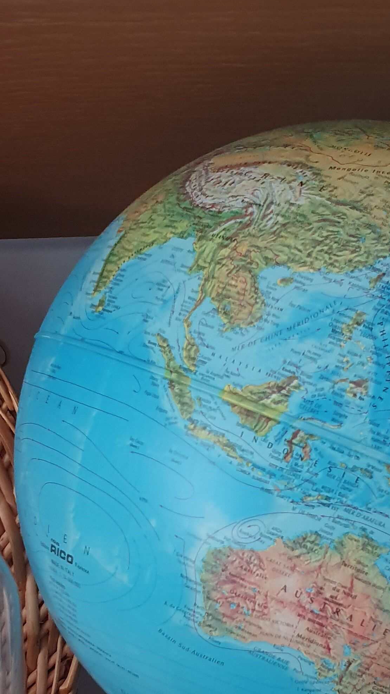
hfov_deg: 20.7
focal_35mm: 58
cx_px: 171
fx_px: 1066
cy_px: 514
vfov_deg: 35.3
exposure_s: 1/50
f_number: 2.4
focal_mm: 4.32
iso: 400
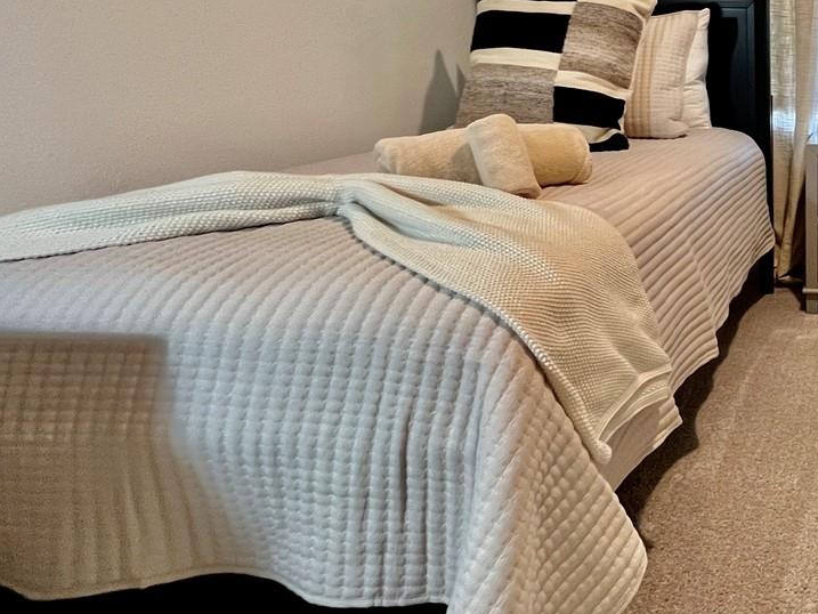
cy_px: 209
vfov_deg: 47.5
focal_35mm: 29
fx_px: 685
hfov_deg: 47.2
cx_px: 875
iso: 250
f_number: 1.8
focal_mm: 1.57
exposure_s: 1/60
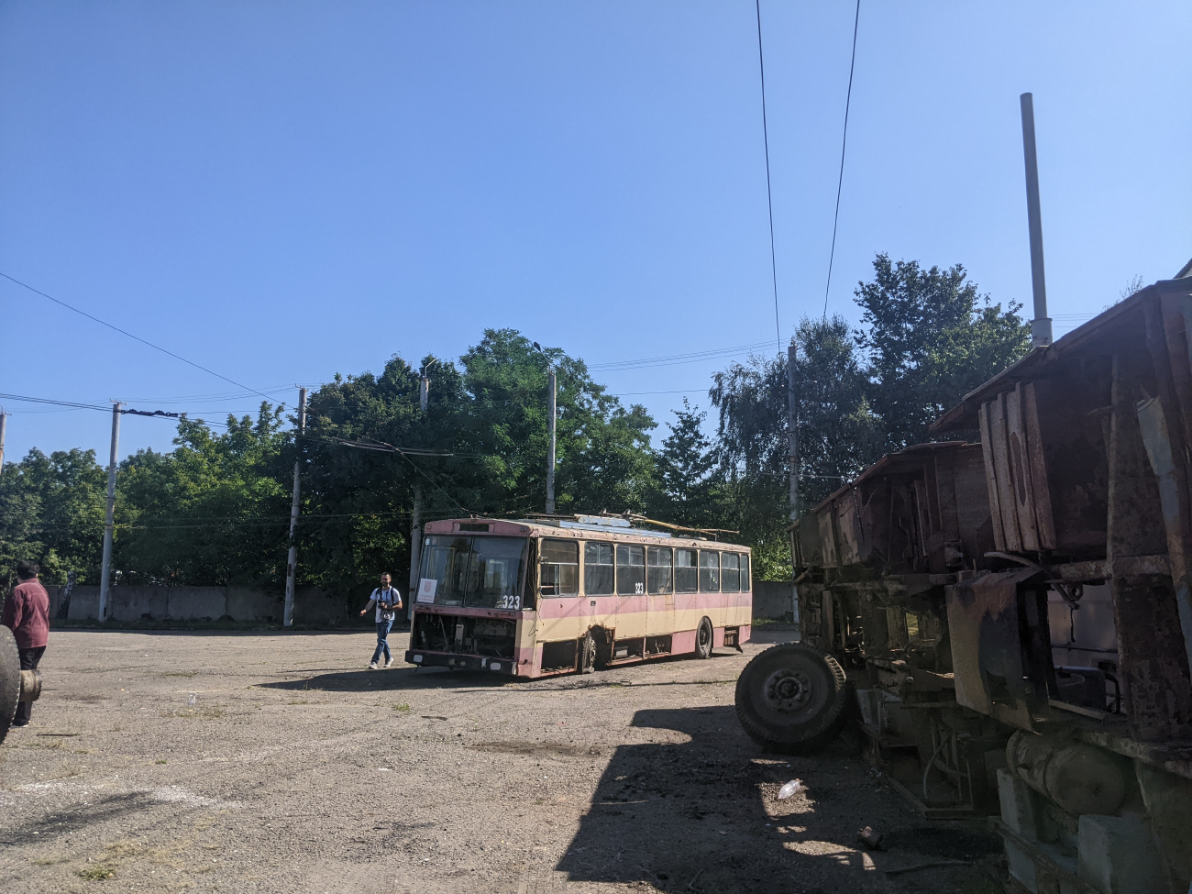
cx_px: 596
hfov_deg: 65.3
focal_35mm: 27
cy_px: 447
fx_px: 930
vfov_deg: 51.4
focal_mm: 4.44
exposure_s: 1/3356
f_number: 1.8
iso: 56
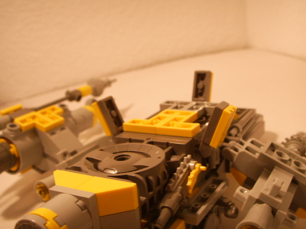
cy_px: 114
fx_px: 380
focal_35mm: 43
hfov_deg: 43.9
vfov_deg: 33.6
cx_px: 154
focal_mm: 6.6
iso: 63
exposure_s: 1/15
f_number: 3.5
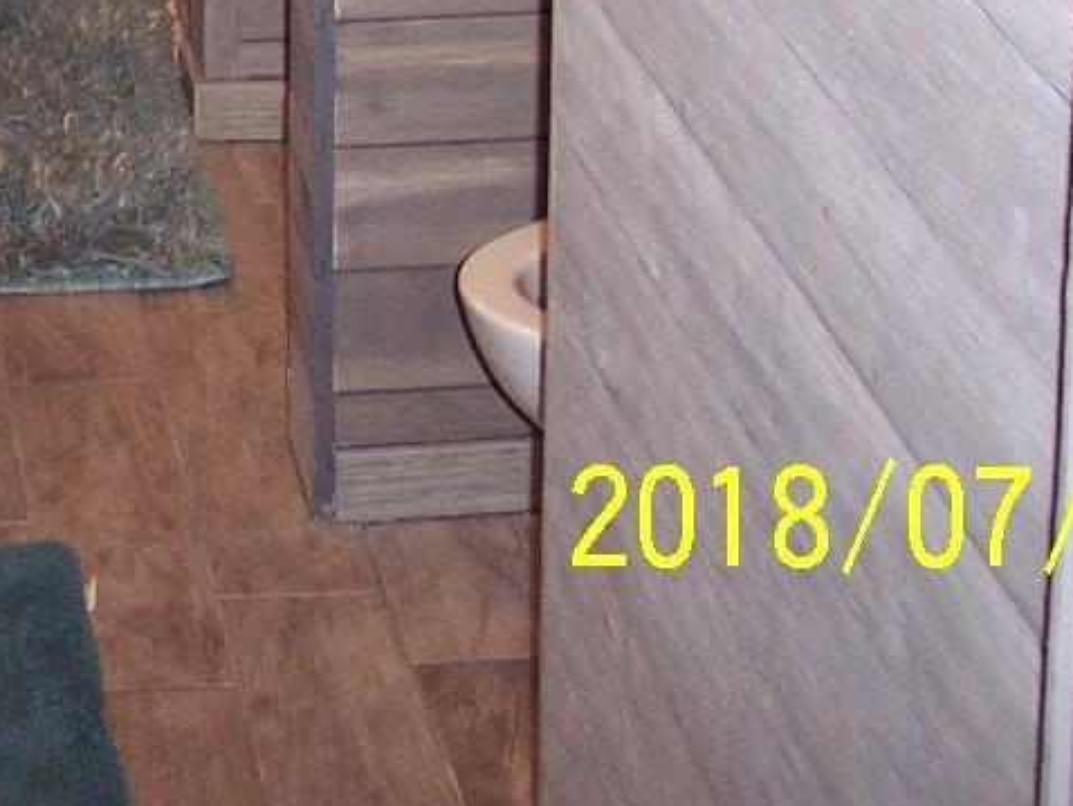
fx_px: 3784
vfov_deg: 11.6
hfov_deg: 15.5
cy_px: -438
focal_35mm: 122
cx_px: -269
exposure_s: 1/60
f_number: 2.8
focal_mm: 8
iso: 140
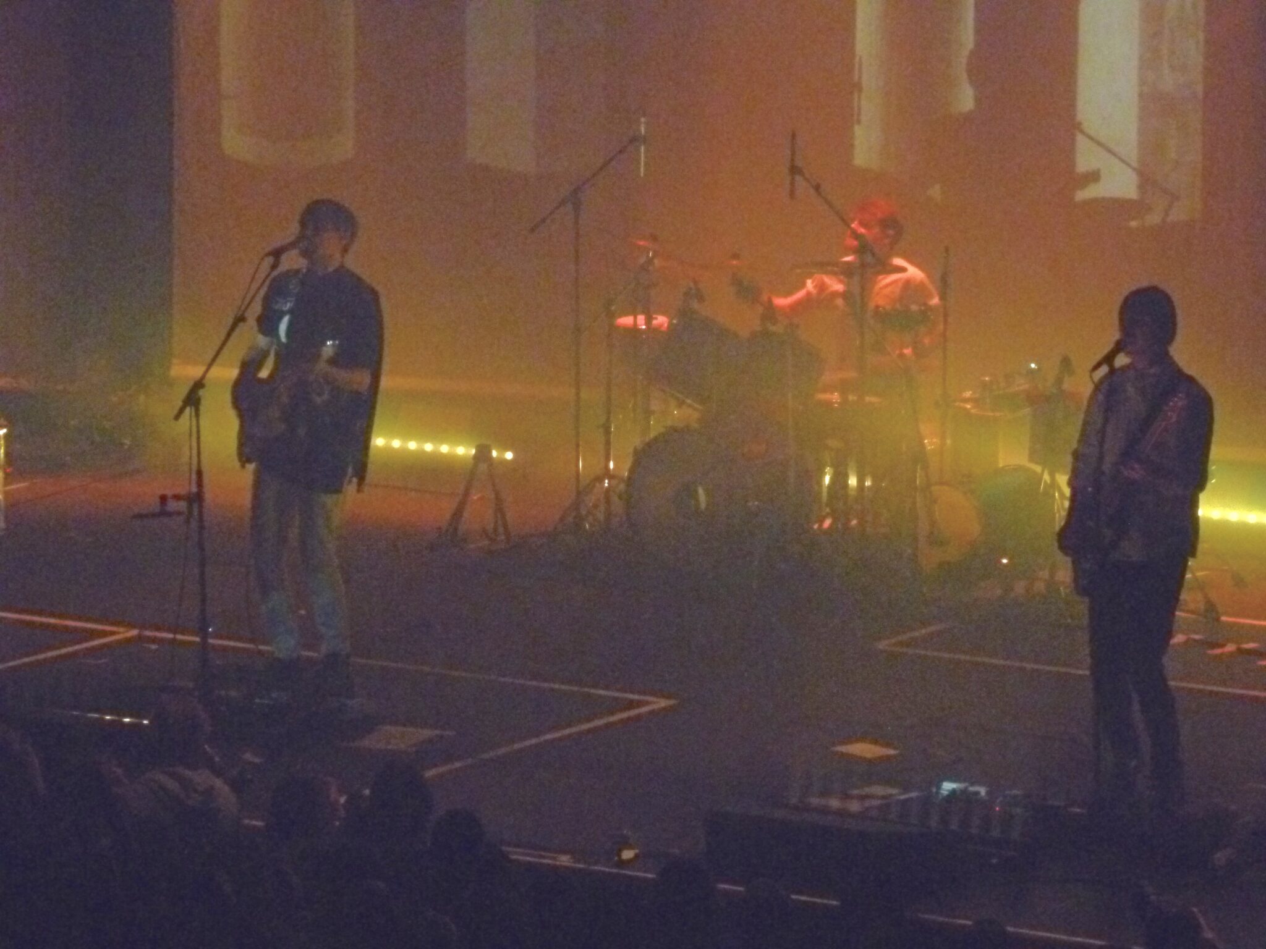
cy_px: 474
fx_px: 8192
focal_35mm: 224
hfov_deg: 8.8
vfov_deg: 6.6
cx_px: 633
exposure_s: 1/30
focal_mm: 40
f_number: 5.9
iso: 1600
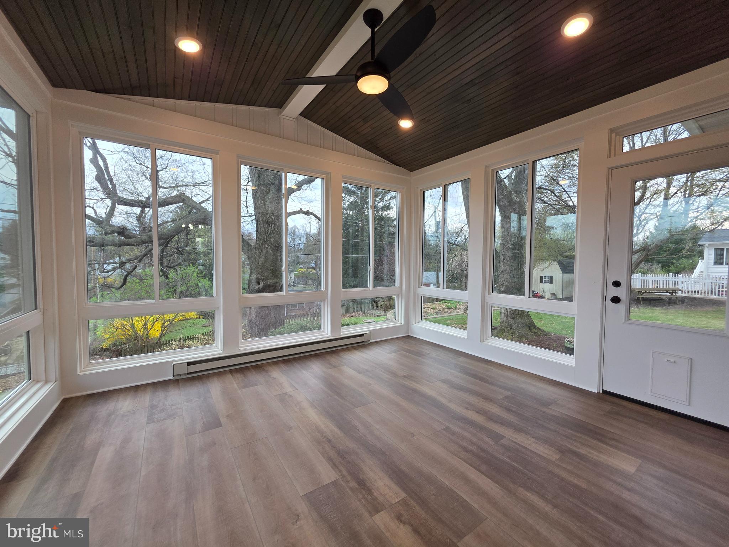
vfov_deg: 89.9
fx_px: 274
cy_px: 274
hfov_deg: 106.2
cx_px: 364
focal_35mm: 13
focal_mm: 2.2
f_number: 1.9
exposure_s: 1/120
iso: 64
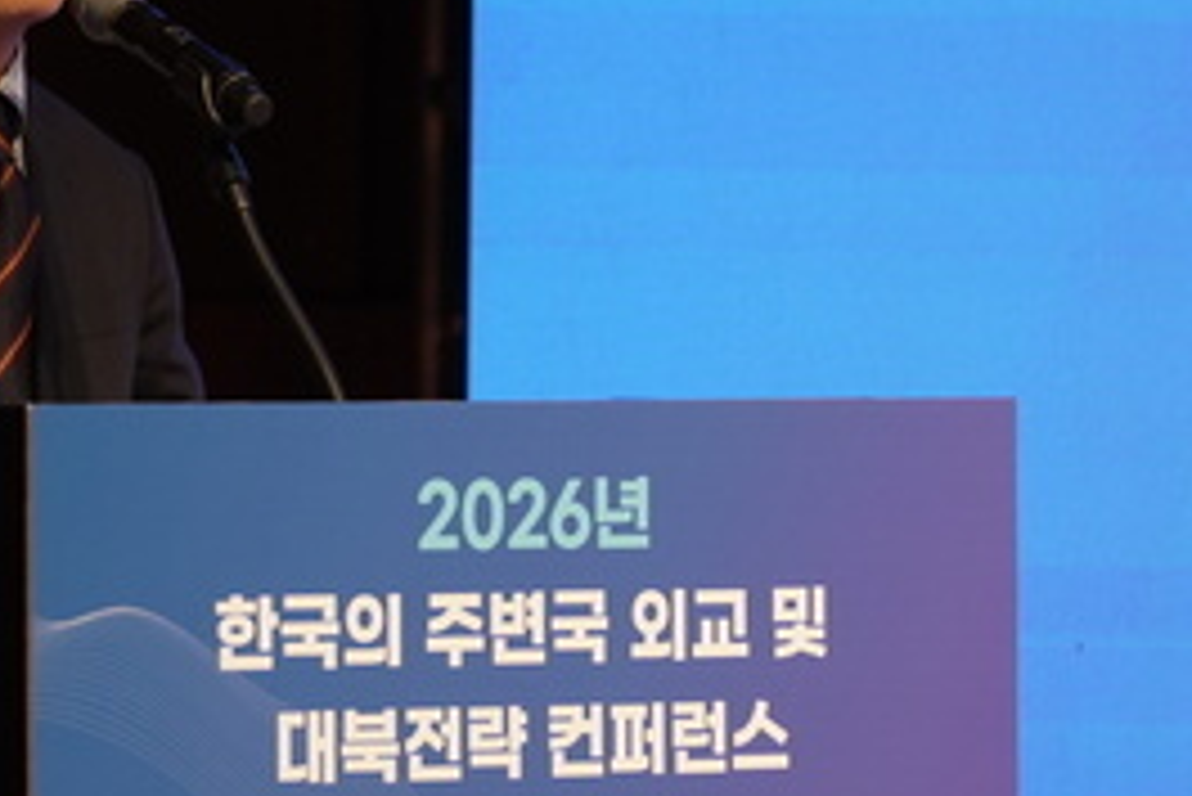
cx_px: 436
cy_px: 191
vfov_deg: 3.3
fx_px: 13980
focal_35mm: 422
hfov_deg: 4.9
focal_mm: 200
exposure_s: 1/200
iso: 1600
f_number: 3.2
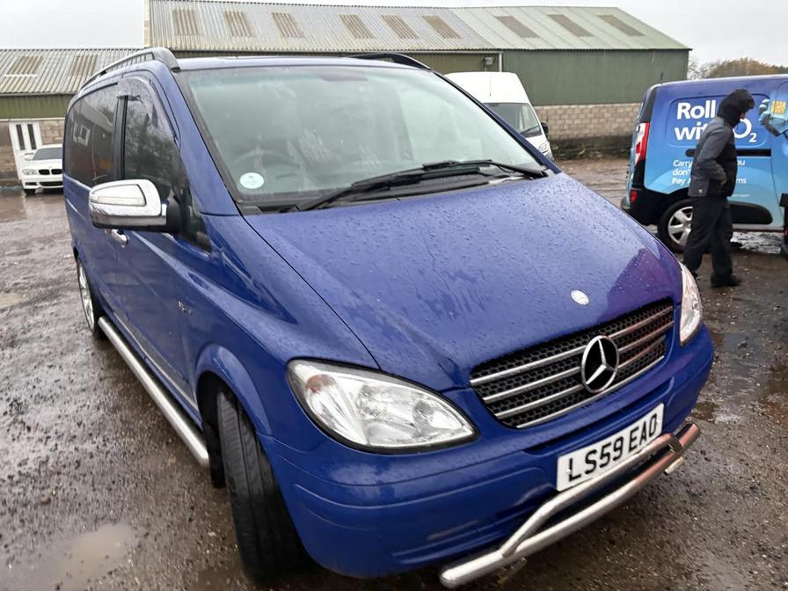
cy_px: 296
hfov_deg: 67.3
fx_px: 592
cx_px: 394
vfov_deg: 53.1
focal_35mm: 26
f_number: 1.6
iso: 250
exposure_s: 1/60
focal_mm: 5.96
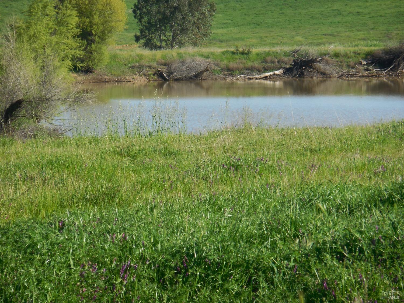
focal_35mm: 300
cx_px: 202
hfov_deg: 6.6
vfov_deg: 5.0
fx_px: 3501
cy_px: 152
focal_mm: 54
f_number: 6.5
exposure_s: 1/320
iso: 125
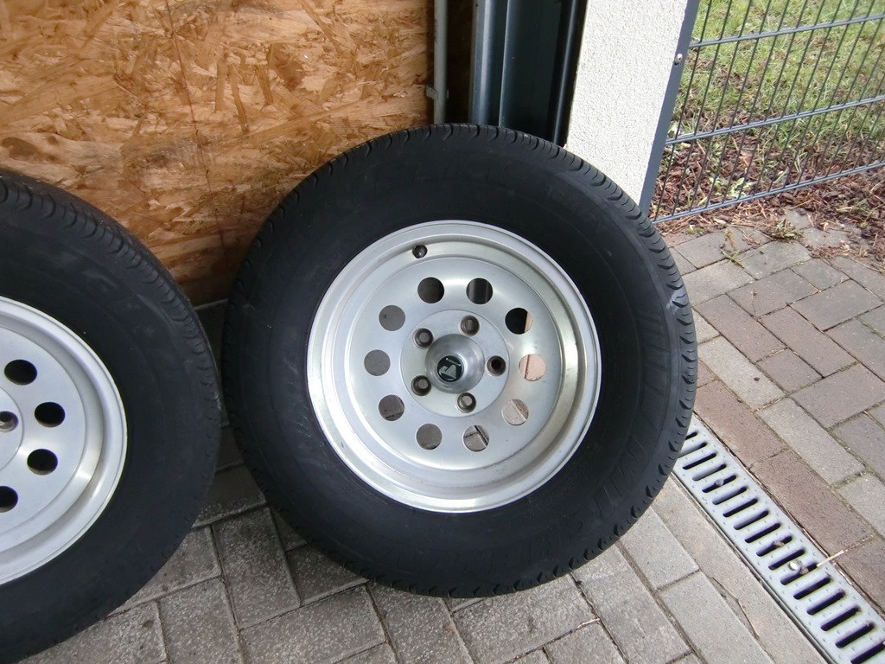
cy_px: 332
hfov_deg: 63.4
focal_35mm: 28
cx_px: 442
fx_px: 716
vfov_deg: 49.7
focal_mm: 4.9
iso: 400
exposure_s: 1/60
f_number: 2.6
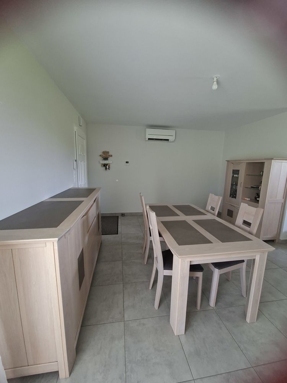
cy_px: 192
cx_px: 144
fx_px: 144
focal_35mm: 13
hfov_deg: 89.9
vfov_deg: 106.2
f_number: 2.2
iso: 160
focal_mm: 1.74
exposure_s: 1/30
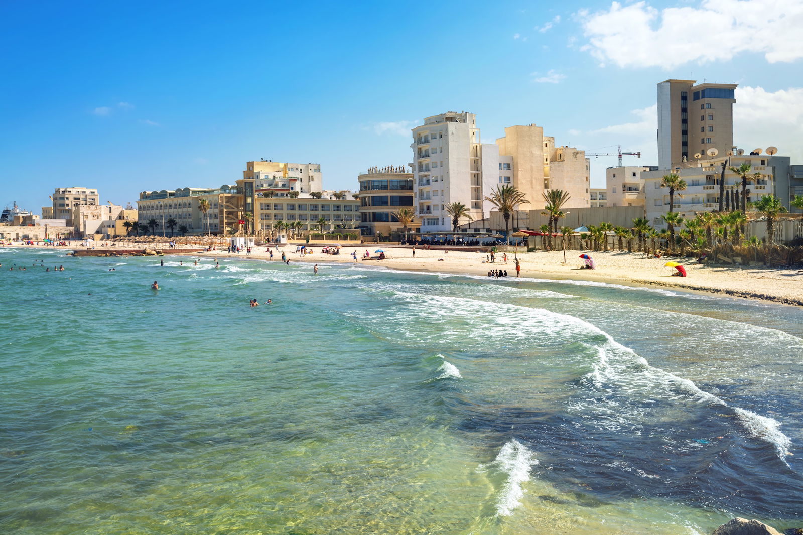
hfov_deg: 58.7
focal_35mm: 32
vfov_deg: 41.1
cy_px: 268
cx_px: 402
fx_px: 714
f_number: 10
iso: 100
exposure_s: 1/320
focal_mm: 32
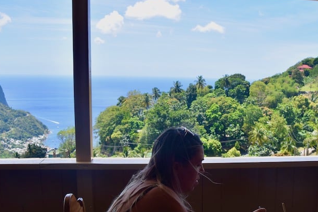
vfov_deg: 30.0
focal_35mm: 44
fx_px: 389
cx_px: 219
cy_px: 160
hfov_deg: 43.7
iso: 400
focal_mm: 18
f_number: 10
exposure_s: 1/320
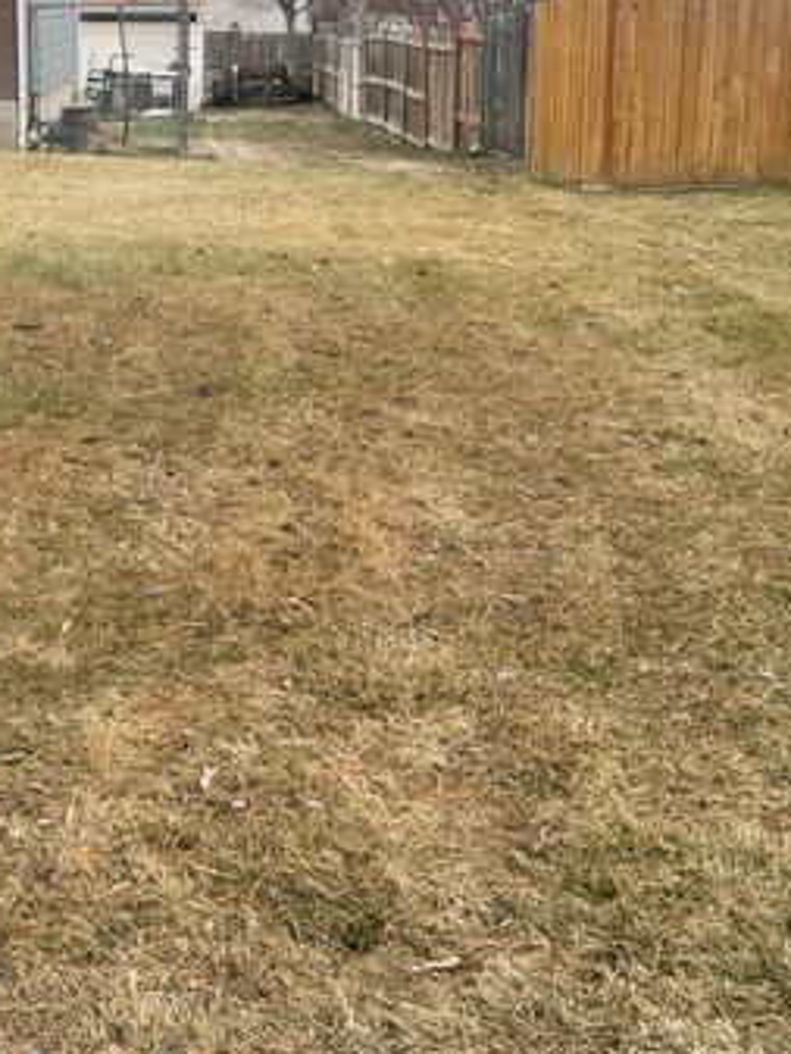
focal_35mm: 57
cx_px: 213
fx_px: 1736
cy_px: 347
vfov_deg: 33.5
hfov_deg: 25.4
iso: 32
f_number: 1.6
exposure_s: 1/1212
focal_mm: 5.1
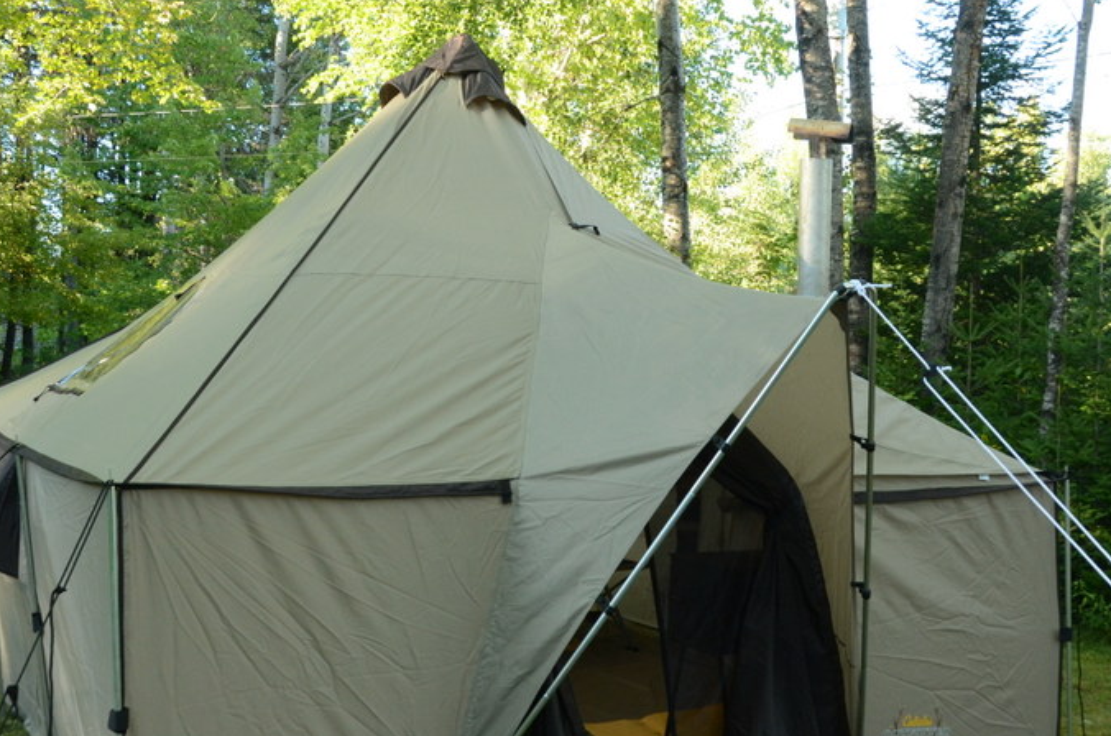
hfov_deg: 39.7
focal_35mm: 50
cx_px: 547
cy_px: 433
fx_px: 1540
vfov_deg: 26.8
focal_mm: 22
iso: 1000
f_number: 5.6
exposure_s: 1/200
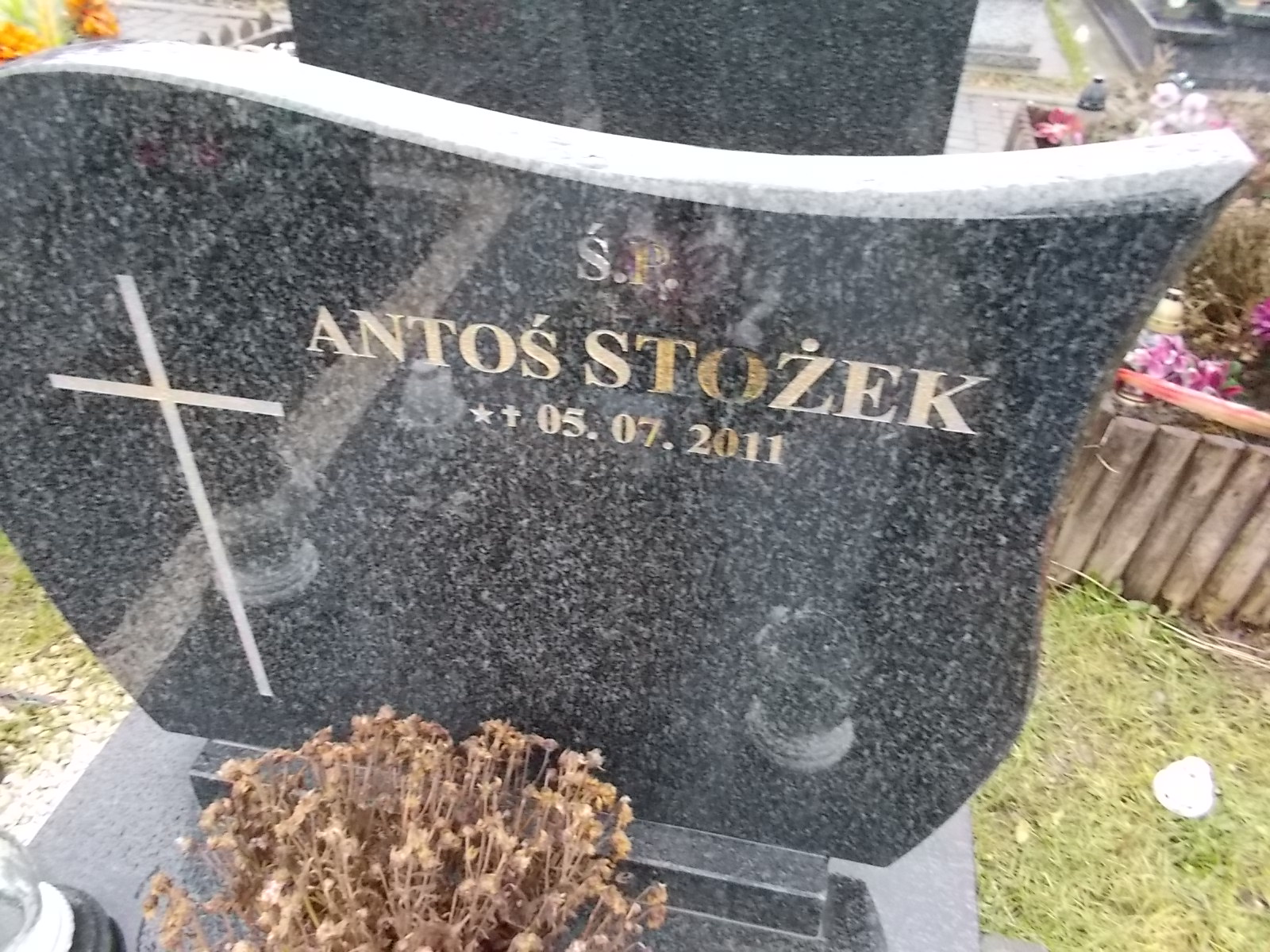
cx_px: 635
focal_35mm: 26
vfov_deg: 53.1
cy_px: 476
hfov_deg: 67.3
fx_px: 954
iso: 400
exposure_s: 1/30
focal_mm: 4.6
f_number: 3.2
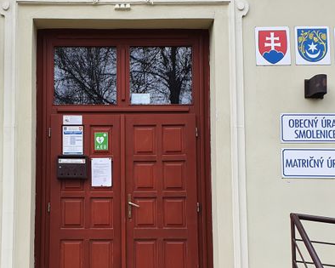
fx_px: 486
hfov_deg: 37.7
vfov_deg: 30.7
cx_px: 116
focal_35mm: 49
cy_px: 173
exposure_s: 1/286
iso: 50
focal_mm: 4.32
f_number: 2.4
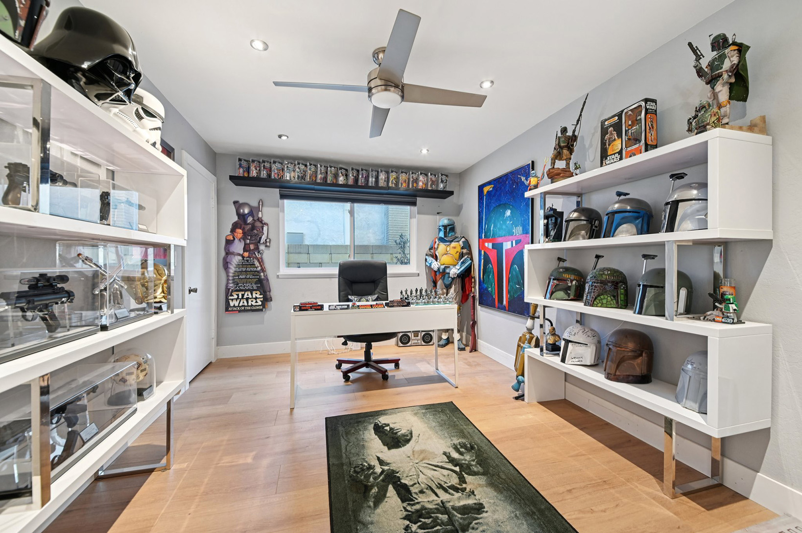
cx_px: 401
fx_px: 312
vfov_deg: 81.1
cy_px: 266
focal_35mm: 14
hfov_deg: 104.3
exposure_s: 1/2.5
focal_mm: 14
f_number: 8
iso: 320
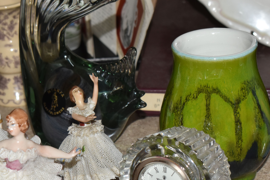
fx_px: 1071
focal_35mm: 143
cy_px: 127
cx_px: 100
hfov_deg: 14.3
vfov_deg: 9.6
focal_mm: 55
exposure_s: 1/60
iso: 800
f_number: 8
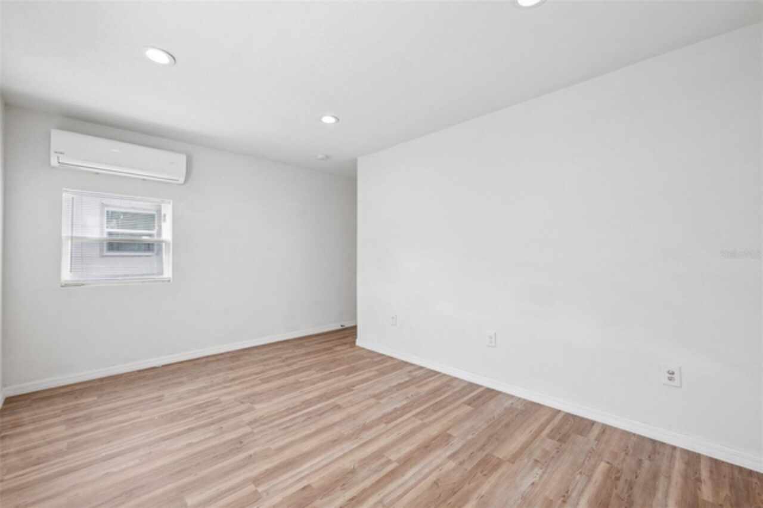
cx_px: 382
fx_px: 297
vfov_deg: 81.1
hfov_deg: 104.3
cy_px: 254
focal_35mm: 14
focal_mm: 14
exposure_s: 1/30
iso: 400
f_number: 8
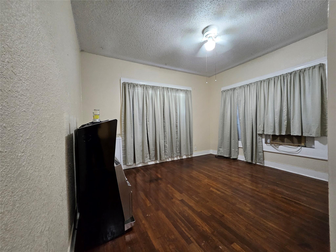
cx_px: 168
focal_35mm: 13
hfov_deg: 106.2
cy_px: 126
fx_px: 126
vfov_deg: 89.9
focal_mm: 1.74
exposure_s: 1/30
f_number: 2.2
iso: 400
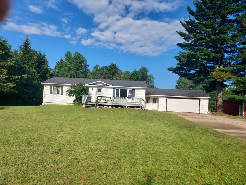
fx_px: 171
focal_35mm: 24
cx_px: 123
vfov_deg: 56.8
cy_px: 92
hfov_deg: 71.6
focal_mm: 4.6
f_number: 1.8
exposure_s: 1/1640
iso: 40
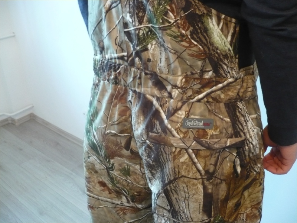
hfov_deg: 52.6
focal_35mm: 35
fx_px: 300
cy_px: 112
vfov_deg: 40.7
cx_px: 148
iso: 320
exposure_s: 1/8
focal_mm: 5.8
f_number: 2.8
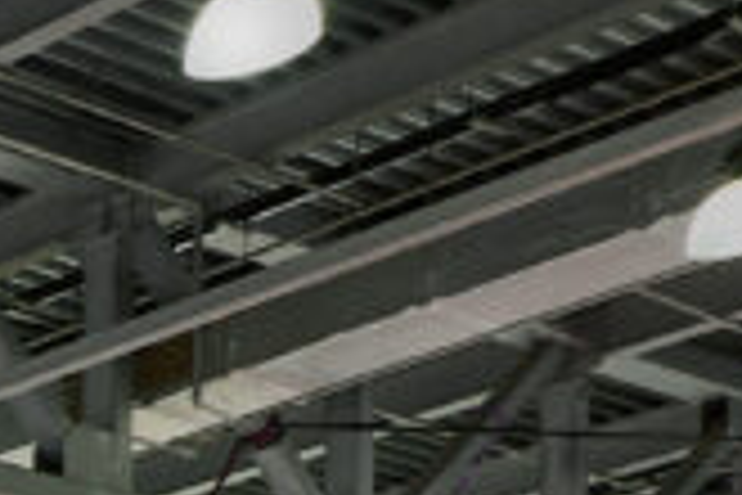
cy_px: 1559
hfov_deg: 10.4
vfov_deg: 9.4
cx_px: -1668
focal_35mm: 110
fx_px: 2267
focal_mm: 14
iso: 250
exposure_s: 1/20
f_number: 8
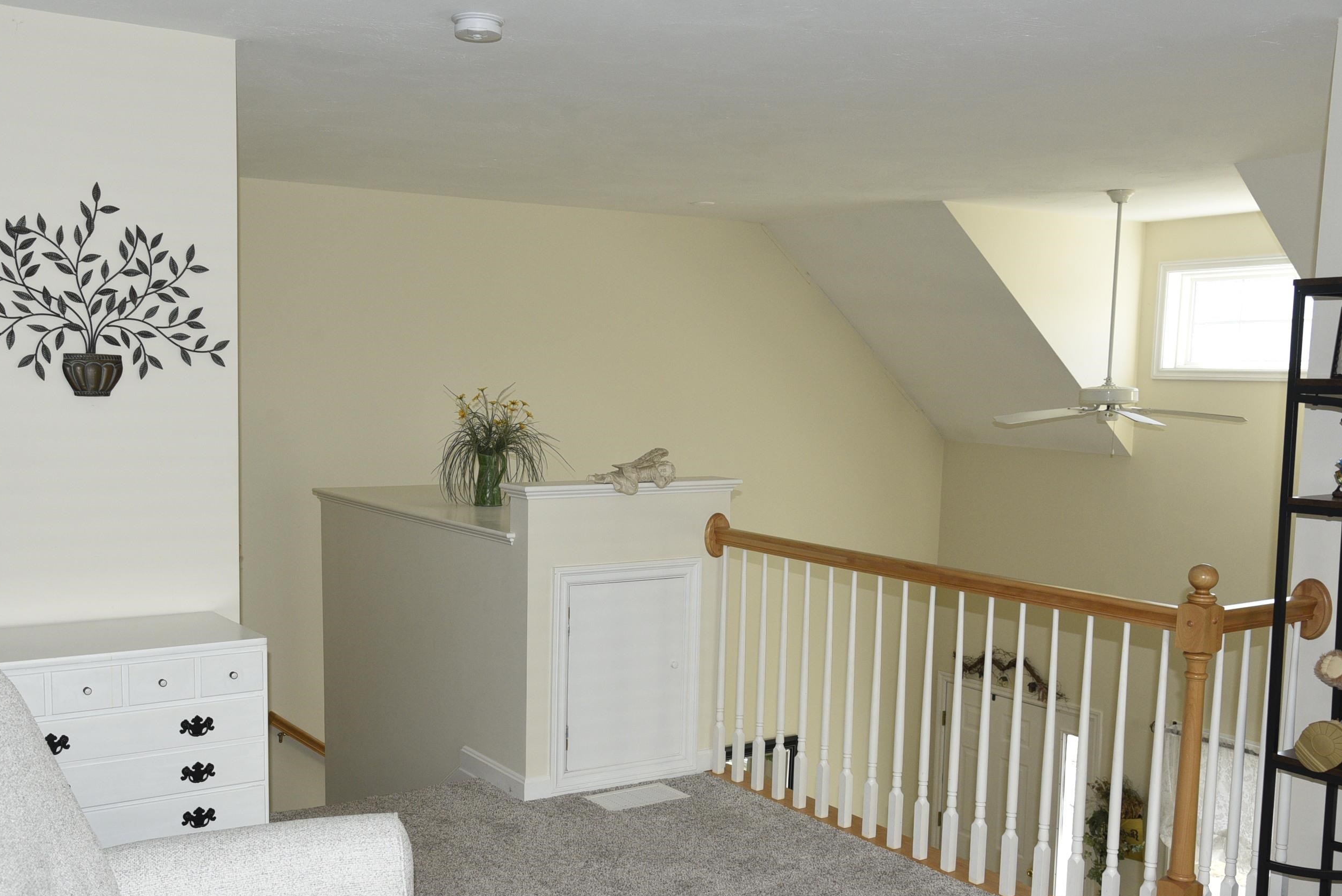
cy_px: 509
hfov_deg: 51.7
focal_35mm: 37
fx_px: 1380
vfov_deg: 35.9
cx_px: 590
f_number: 5.6
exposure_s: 1/200
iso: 1000
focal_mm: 31
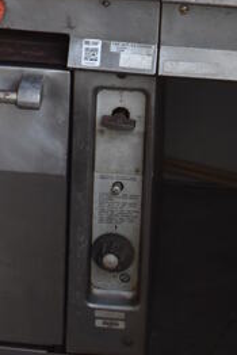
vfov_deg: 12.8
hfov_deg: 9.0
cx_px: -42
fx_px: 1496
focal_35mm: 152
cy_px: -175
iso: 800
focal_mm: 29
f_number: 4.2
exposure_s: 1/125
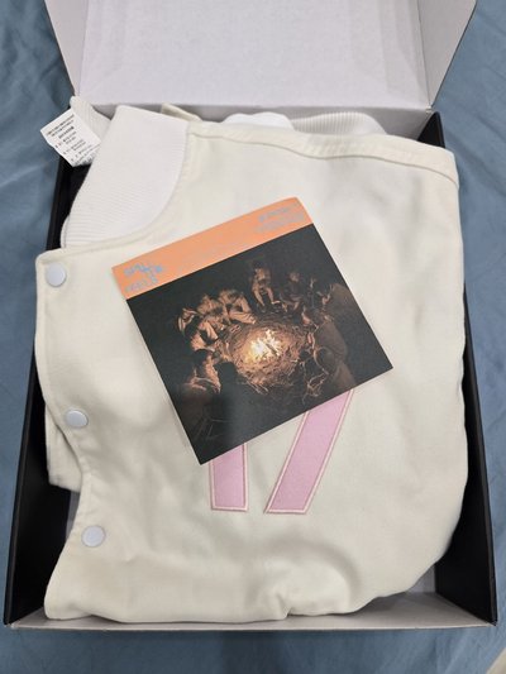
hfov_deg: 58.9
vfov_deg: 73.9
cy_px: 337
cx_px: 253
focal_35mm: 23
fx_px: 448
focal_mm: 6.3
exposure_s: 1/120
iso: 125
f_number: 1.7
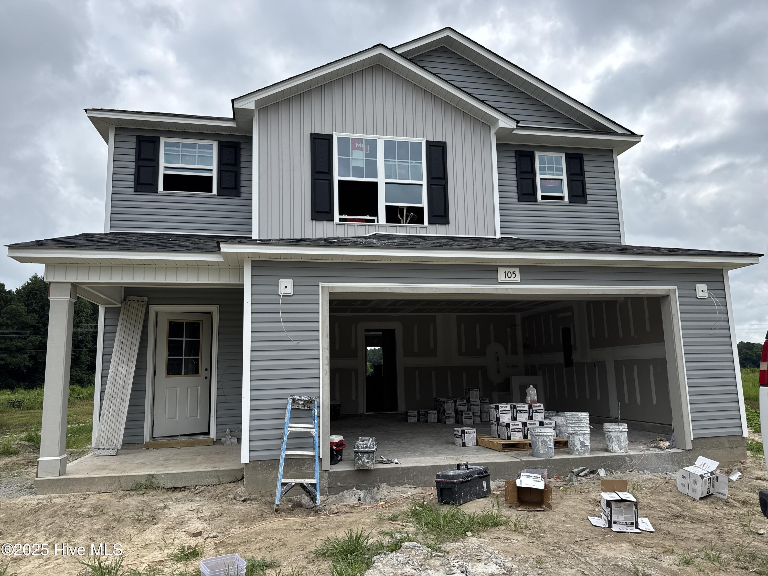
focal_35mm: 24
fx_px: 532
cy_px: 288
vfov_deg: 56.8
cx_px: 384
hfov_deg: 71.6
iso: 80
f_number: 1.78
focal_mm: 6.76
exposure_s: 1/4310
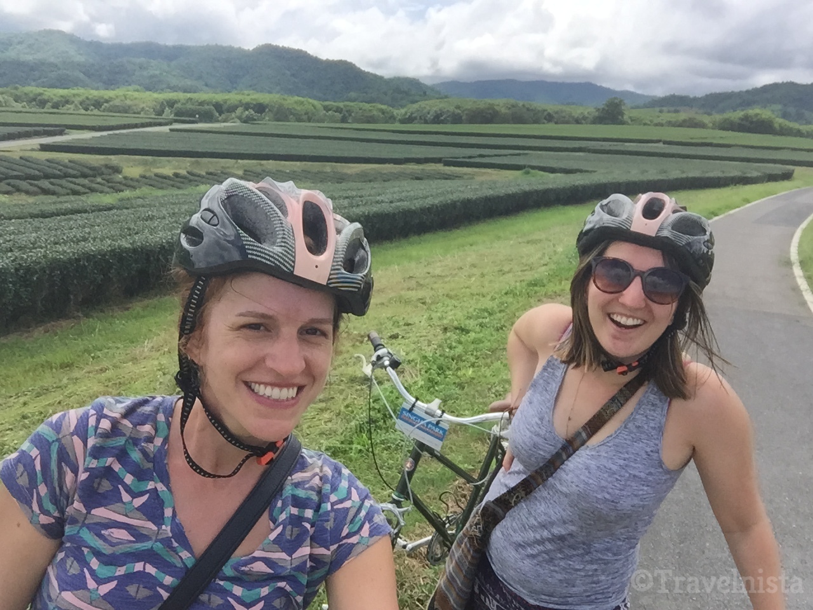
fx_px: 728
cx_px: 406
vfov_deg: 45.4
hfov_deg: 58.4
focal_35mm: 31
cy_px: 305
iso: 32
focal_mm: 2.65
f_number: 2.2
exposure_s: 1/1001
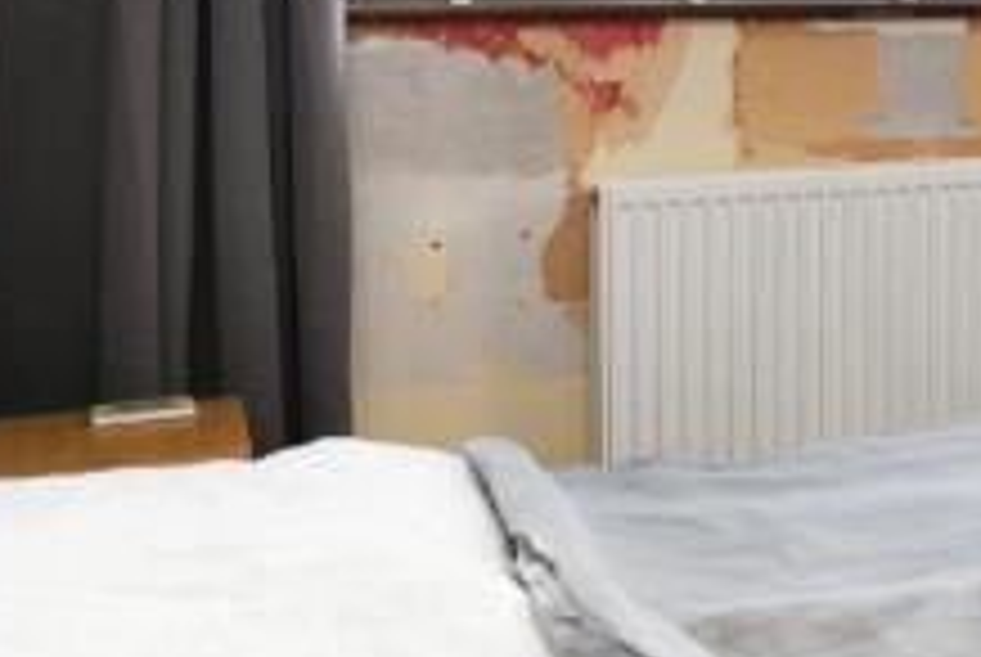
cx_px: 1742
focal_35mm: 75
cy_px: -7
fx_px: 2046
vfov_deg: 17.8
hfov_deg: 20.0
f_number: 9
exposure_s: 1/60
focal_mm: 16
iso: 800
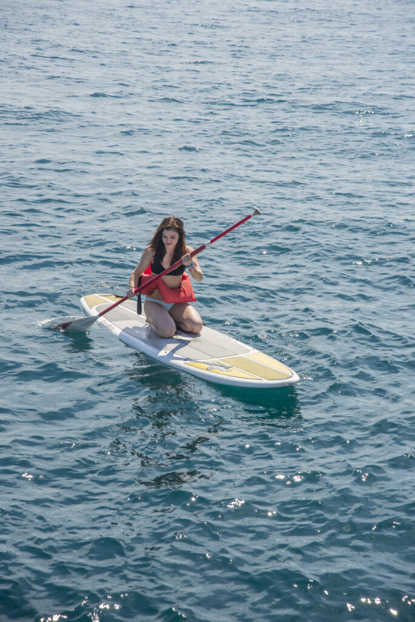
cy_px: 311
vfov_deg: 23.9
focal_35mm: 85
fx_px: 1468
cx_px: 208
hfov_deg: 16.1
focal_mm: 85
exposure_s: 1/640
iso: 100
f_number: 6.3
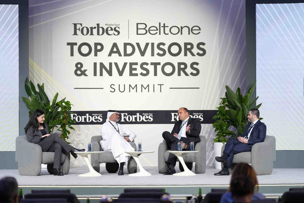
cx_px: 152
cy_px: 102
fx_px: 1140
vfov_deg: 10.2
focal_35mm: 135
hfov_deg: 15.2
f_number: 2.8
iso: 1000
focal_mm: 135
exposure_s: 1/160
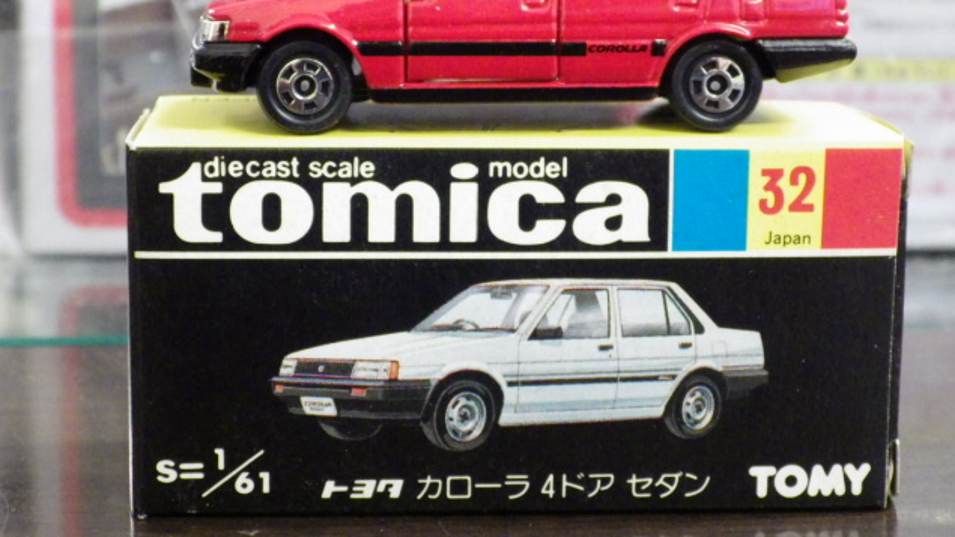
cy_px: 187
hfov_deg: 27.2
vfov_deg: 15.5
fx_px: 1975
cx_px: 477
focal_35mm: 78
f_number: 4.2
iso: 1600
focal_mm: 12.8
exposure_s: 1/25
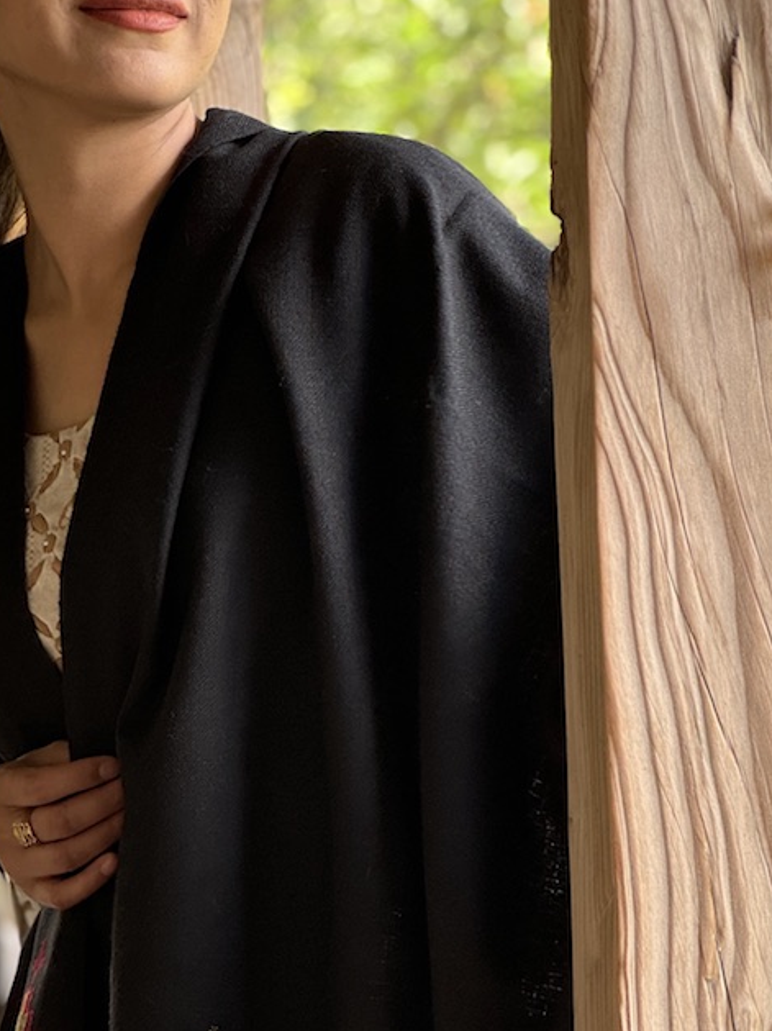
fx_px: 3631
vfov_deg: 16.1
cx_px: 332
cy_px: 787
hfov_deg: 12.1
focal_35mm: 122
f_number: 2.8
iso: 80
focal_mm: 9
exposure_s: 1/99
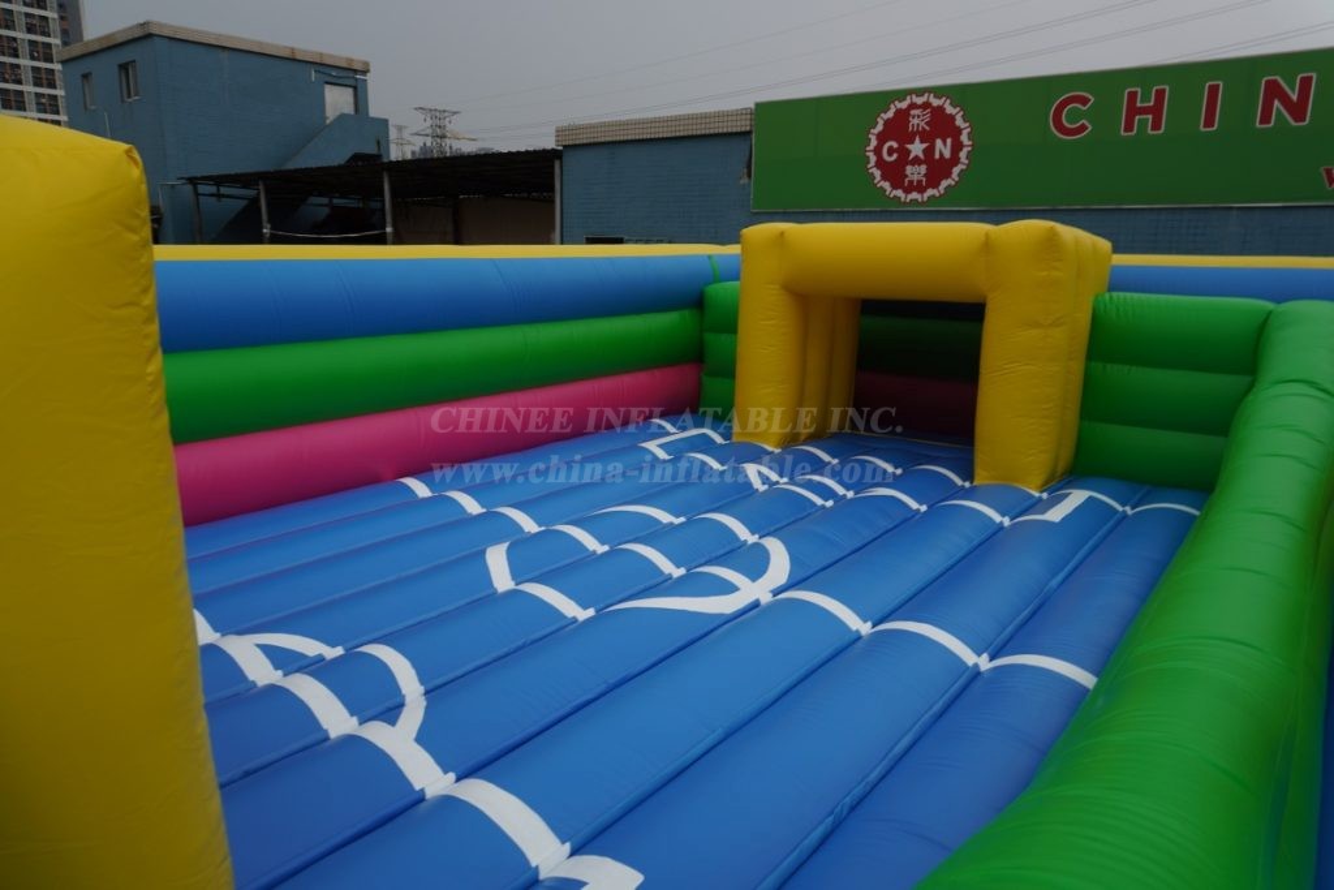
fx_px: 889
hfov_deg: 73.7
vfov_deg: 53.1
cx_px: 667
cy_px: 445
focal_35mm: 24
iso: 100
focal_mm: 16
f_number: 5.6
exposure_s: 1/60
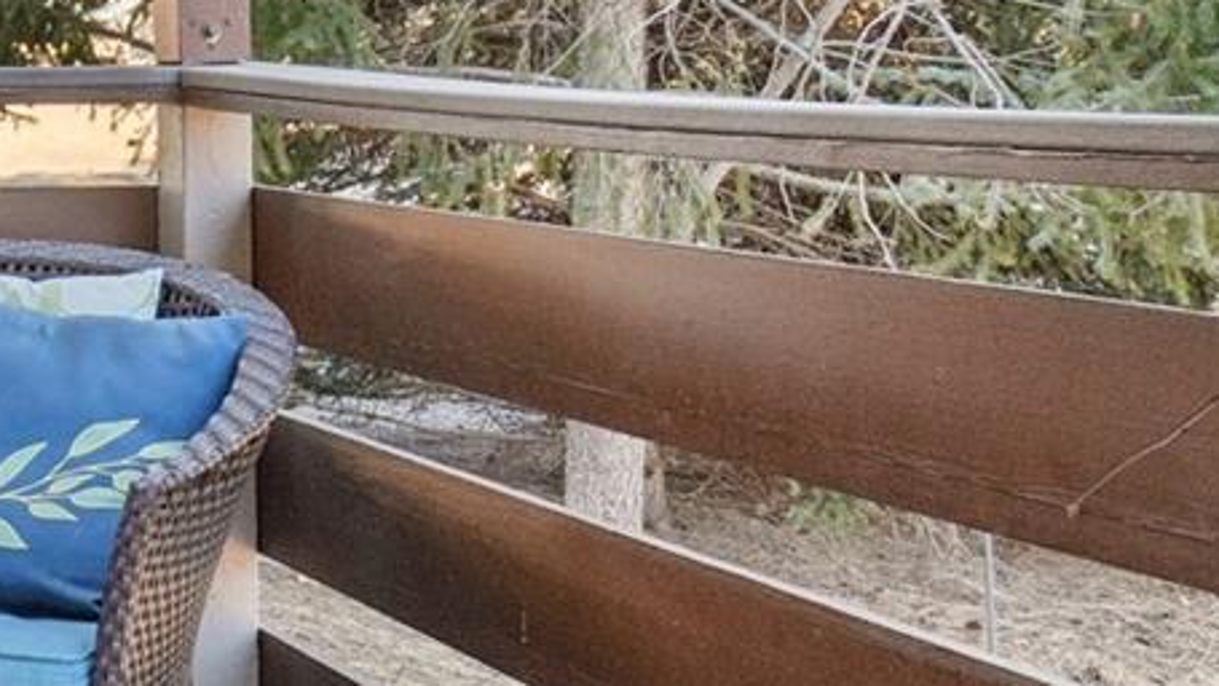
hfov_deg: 22.1
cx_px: -782
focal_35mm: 72
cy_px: 38
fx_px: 2322
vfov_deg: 16.5
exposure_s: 1/60
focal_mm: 13
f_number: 8
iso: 400
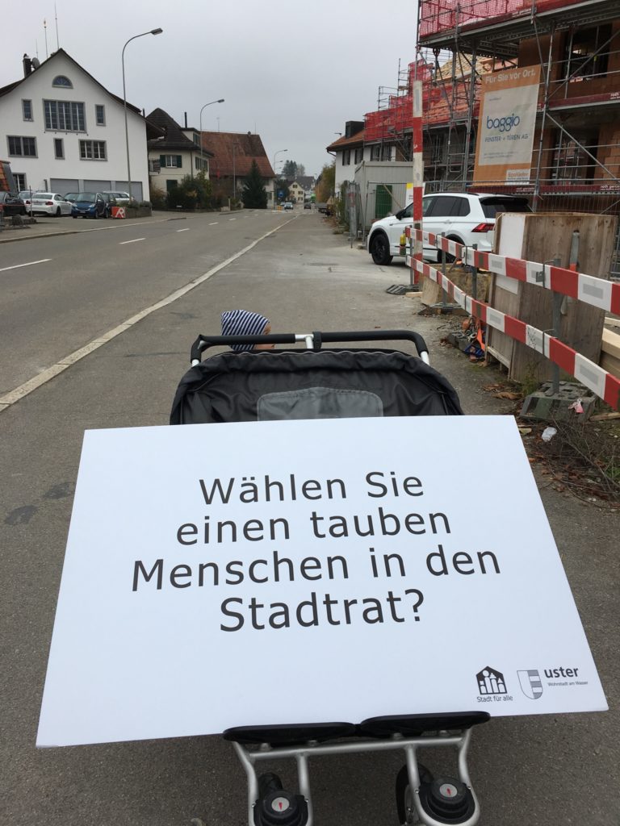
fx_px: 693
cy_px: 413
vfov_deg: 61.7
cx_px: 310
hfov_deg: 48.2
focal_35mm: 29
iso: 25
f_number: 2.2
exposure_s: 1/553
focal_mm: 4.15
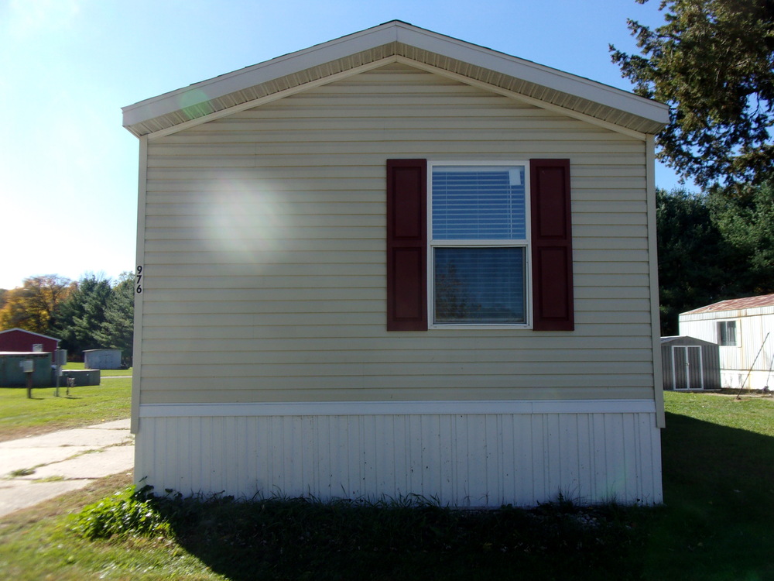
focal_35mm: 28
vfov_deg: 49.7
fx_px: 626
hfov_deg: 63.4
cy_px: 290
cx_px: 387
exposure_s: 1/58
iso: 80
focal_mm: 5.1
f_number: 10.8
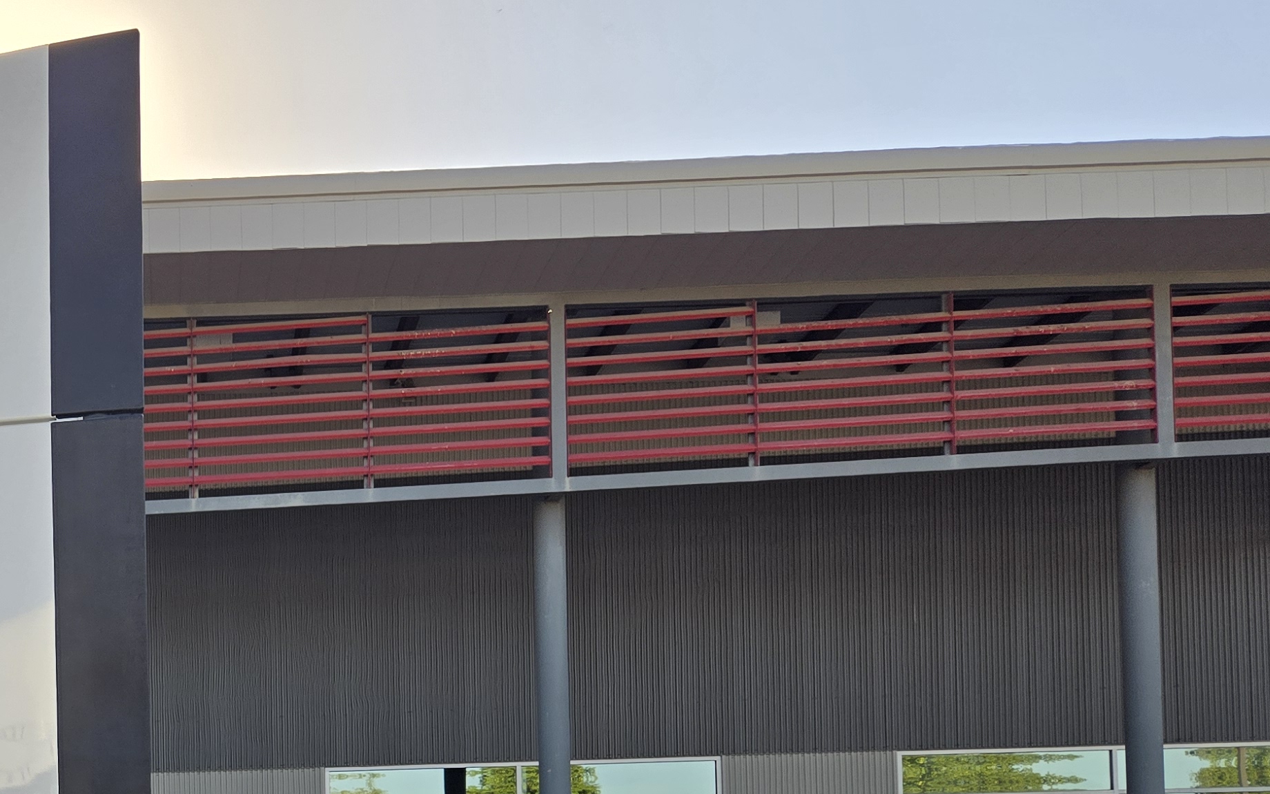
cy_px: 902
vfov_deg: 22.8
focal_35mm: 53
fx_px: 1834
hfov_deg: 33.8
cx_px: -83
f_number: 1.8
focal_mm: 5.4
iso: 25
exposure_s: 1/1509
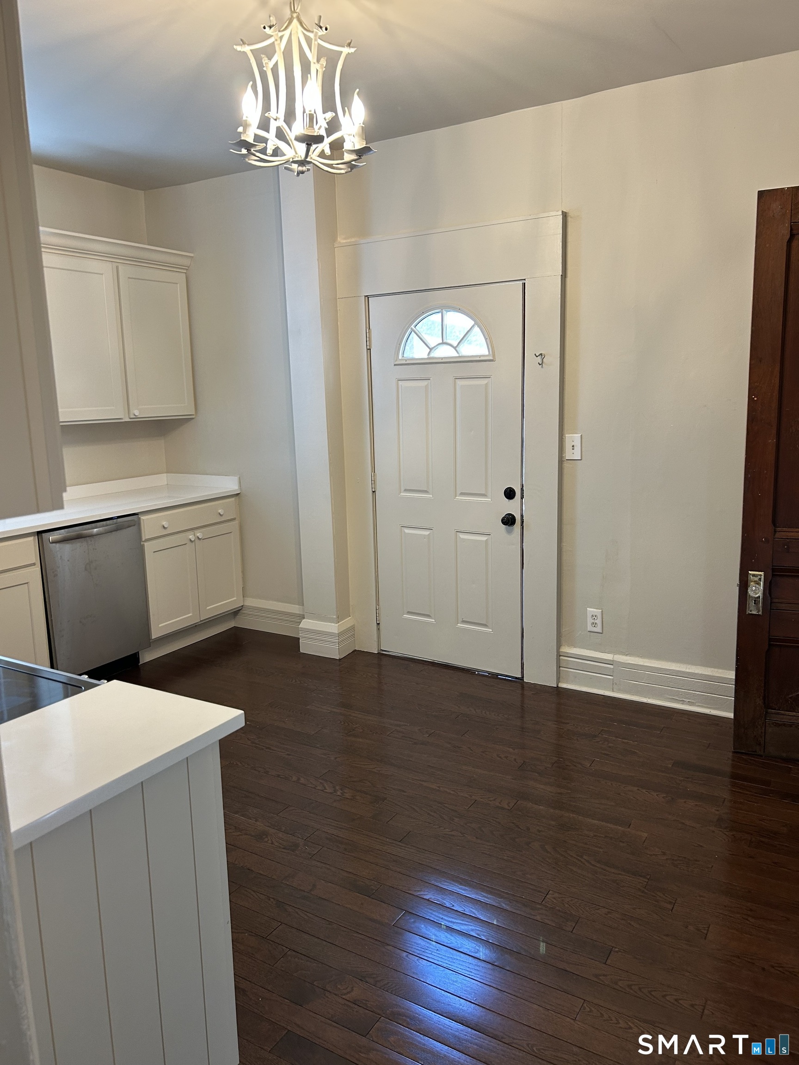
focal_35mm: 26
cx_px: 400
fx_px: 800
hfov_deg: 53.1
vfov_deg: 67.3
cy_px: 532
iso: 100
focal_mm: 5.7
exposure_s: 1/60
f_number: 1.5
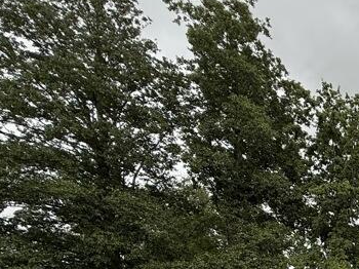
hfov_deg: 29.9
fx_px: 425
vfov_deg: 28.6
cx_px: 521
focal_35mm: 41
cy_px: 352
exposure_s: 1/416
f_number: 2.2
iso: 64
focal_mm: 2.22
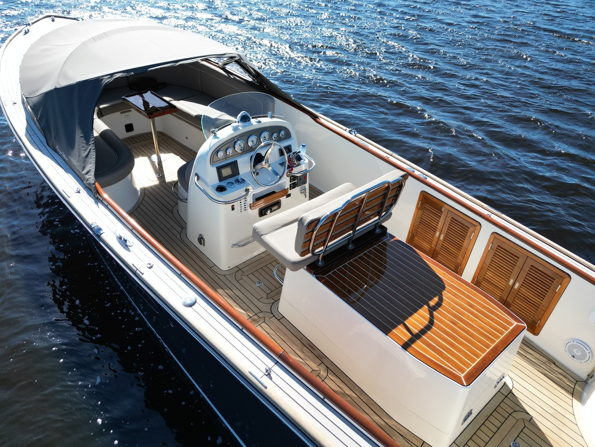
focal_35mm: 25
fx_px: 430
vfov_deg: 54.9
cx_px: 287
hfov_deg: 69.4
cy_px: 226
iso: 110
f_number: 1.7
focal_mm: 6.72
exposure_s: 1/1600
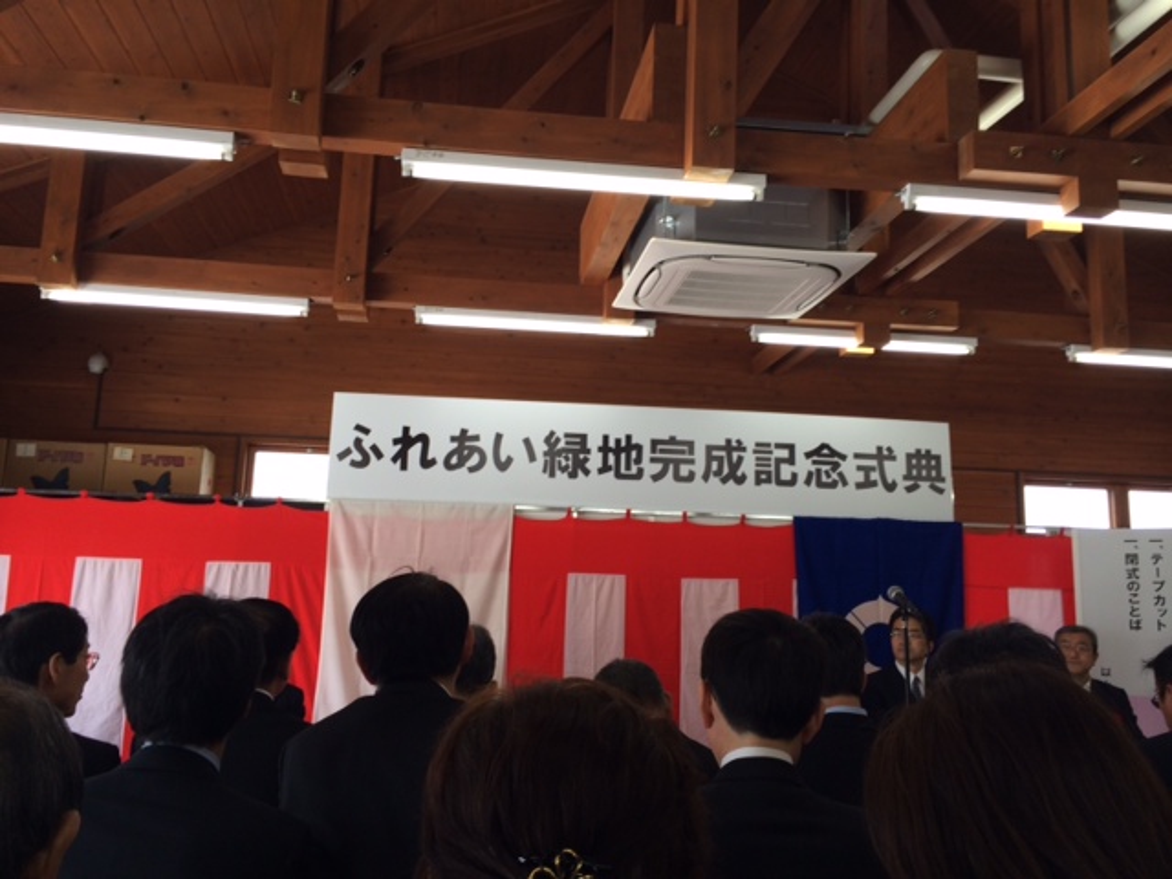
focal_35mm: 30
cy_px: 440
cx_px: 586
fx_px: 1016
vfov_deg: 46.8
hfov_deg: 60.0
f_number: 2.2
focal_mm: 4.12
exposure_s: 1/120
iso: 50
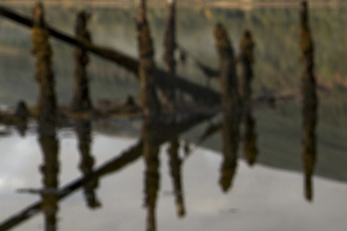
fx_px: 1282
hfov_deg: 14.5
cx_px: 504
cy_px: 232
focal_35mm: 133
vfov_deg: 10.2
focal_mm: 26
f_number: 8
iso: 100
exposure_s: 1/400
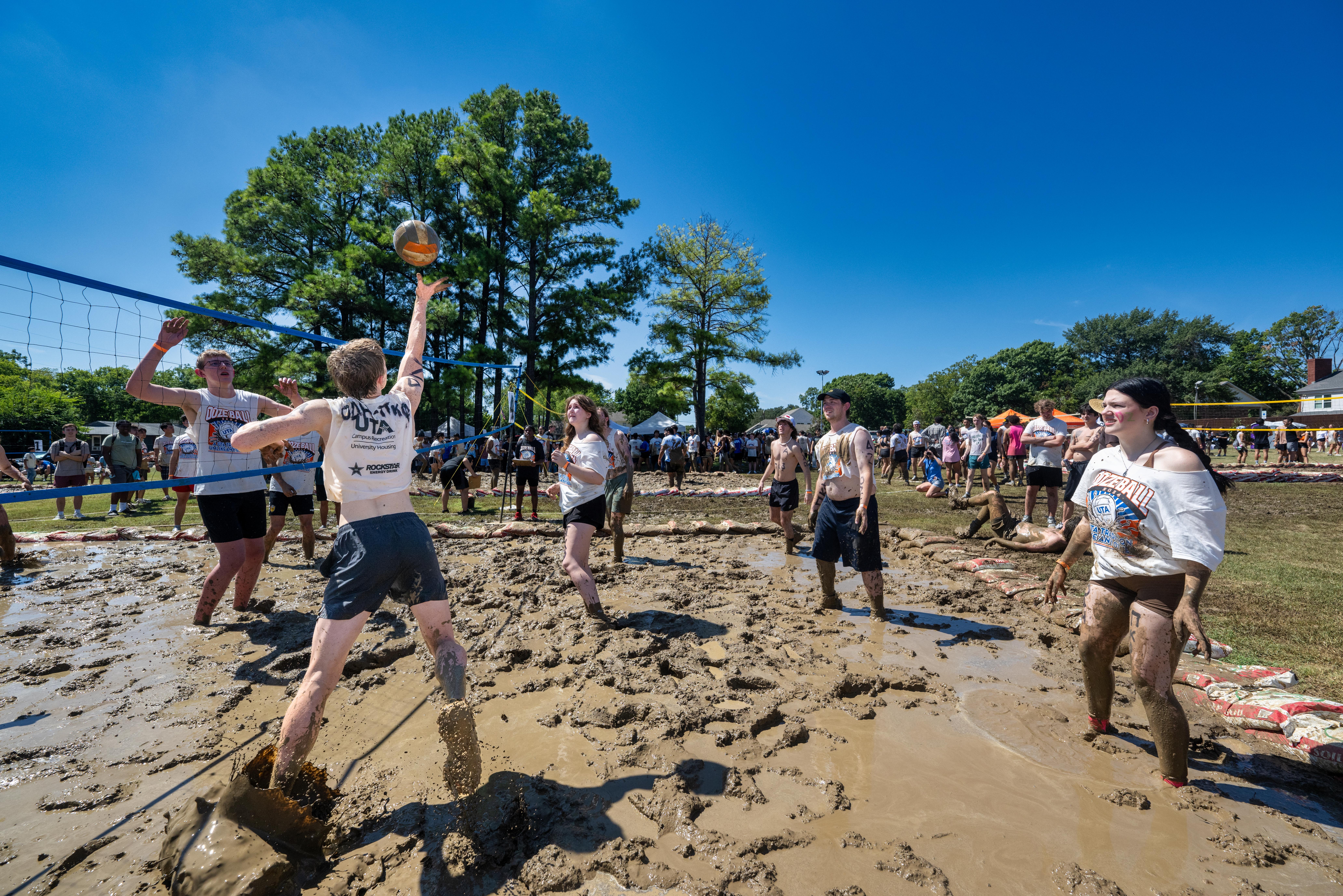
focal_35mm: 14
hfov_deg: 104.3
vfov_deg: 81.2
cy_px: 448
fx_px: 522
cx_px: 672
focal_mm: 14
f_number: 6.3
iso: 400
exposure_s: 1/2000
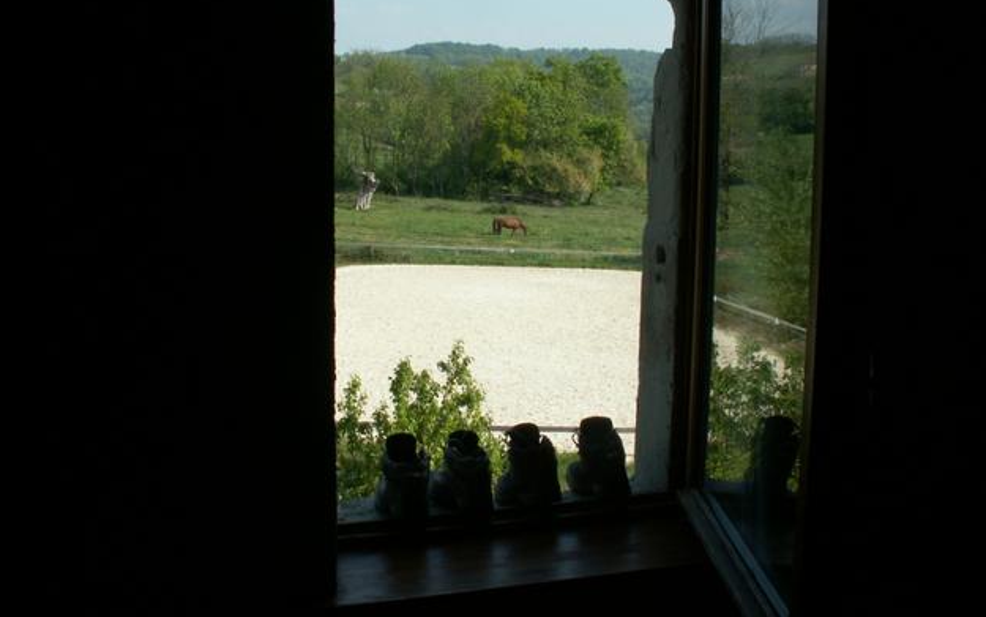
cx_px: 502
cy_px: 241
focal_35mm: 38
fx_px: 1021
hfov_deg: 51.5
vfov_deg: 33.5
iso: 50
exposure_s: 1/200
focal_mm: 5.86
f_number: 6.3
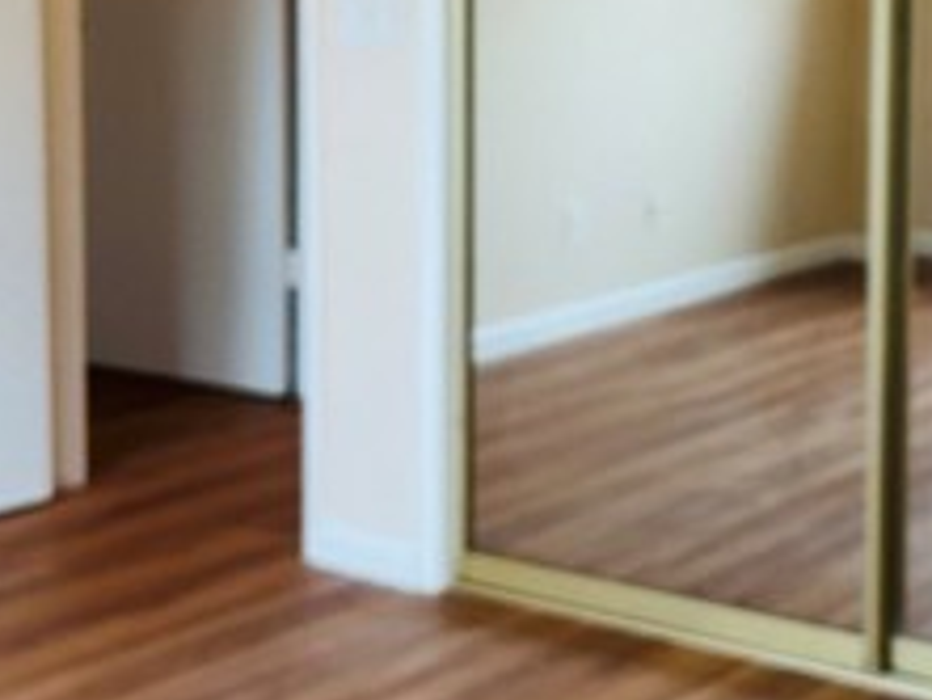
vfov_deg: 17.4
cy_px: 114
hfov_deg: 22.9
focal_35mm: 84
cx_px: 776
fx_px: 2263
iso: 125
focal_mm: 3
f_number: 1.8
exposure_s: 1/60
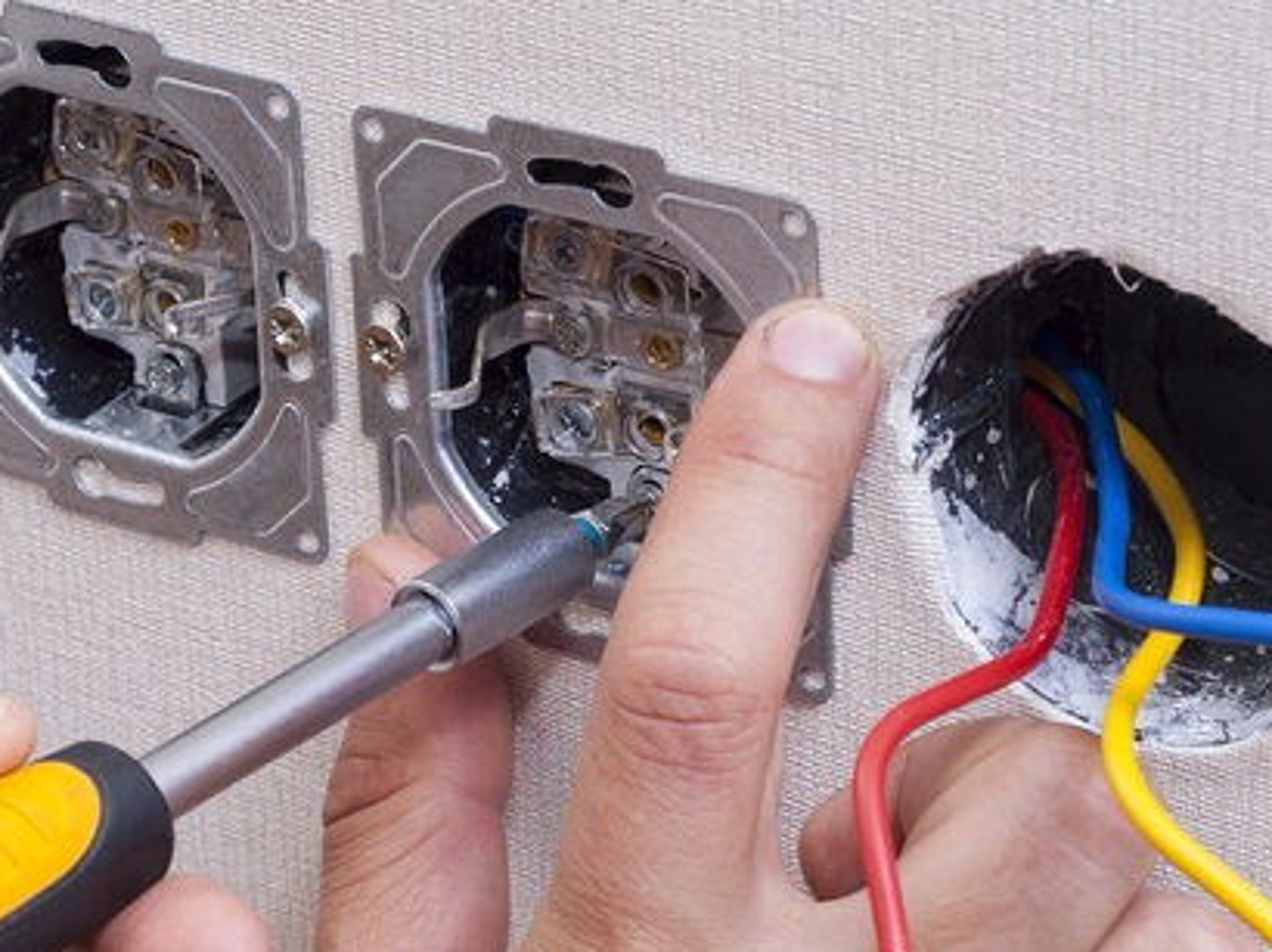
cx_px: 459
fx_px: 5178
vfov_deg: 10.5
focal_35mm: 141
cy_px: 603
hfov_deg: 14.0
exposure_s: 1/60
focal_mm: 50
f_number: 10
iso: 100
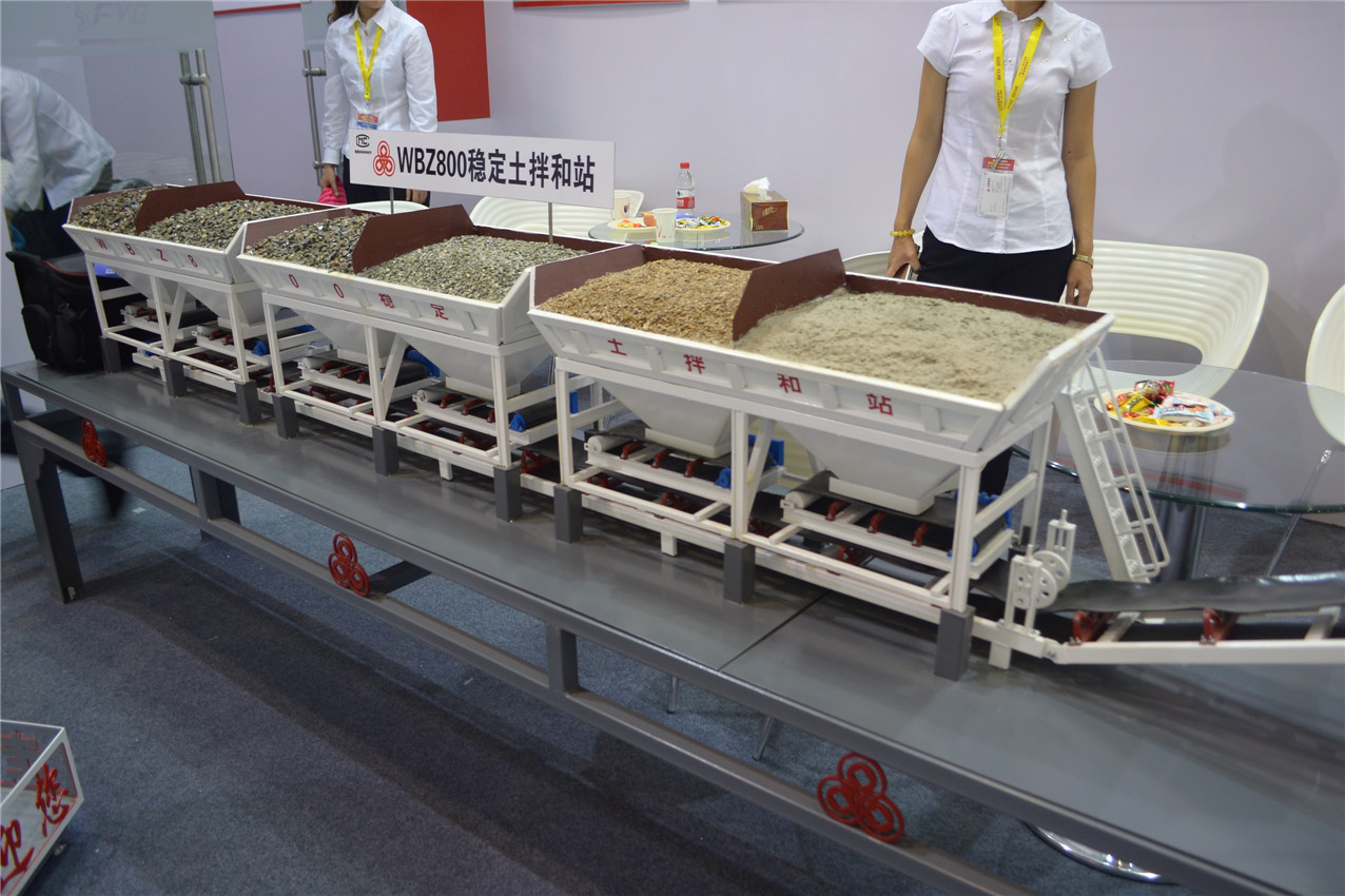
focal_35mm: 27
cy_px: 448
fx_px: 1008
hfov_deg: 67.4
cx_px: 672
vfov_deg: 47.9
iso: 400
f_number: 3.5
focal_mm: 18
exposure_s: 1/40
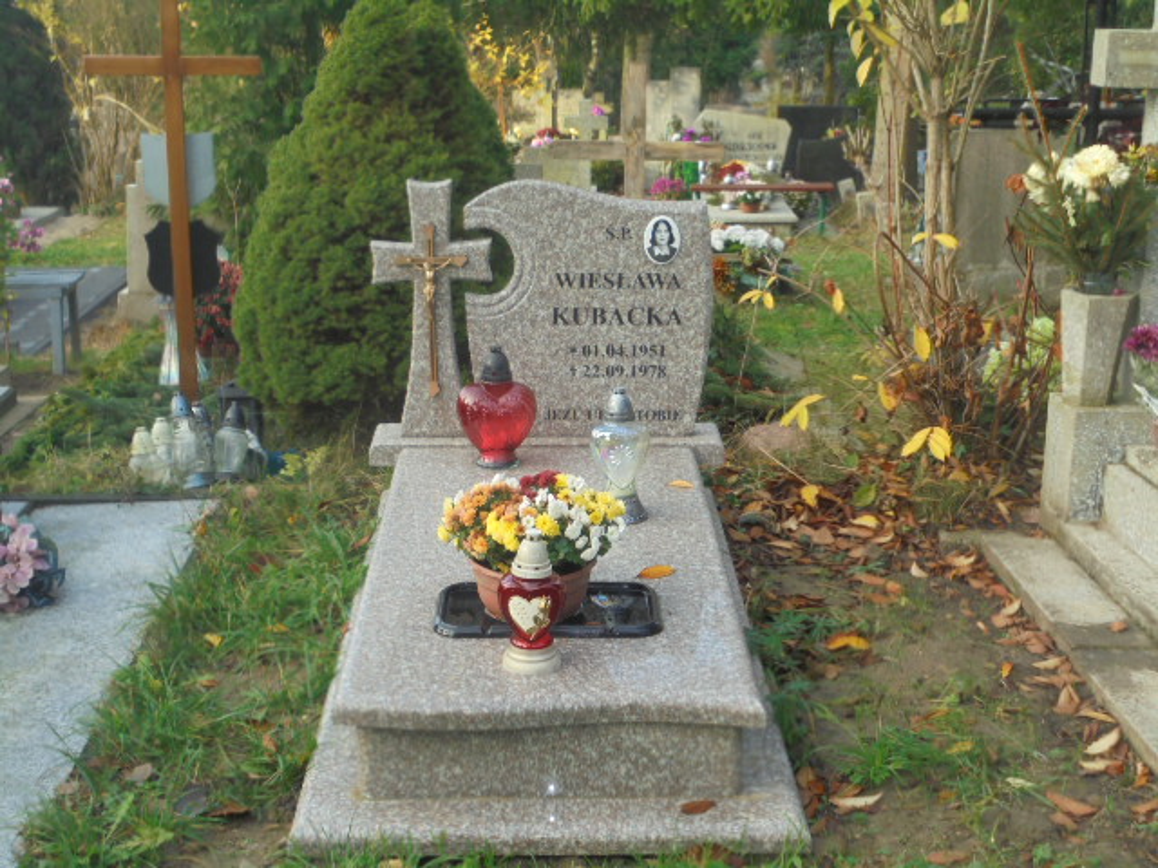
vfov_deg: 29.7
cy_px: 434
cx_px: 579
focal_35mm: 49
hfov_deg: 38.9
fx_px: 1639
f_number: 4.8
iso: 100
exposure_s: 1/80
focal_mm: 8.9
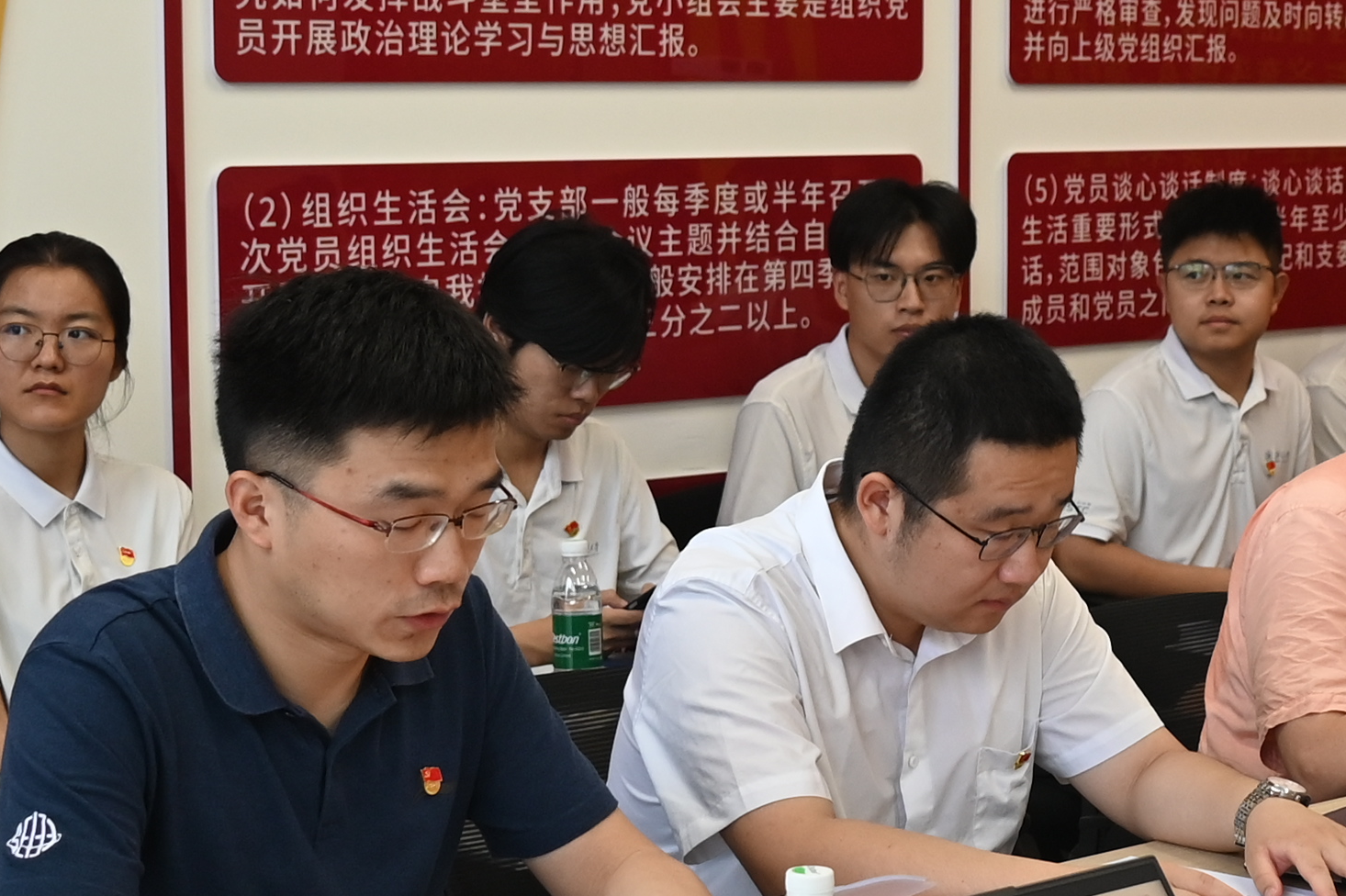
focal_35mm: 99
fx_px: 3700
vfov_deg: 13.8
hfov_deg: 20.4
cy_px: 540
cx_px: 1060
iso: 560
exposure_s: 1/125
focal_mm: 24
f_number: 4
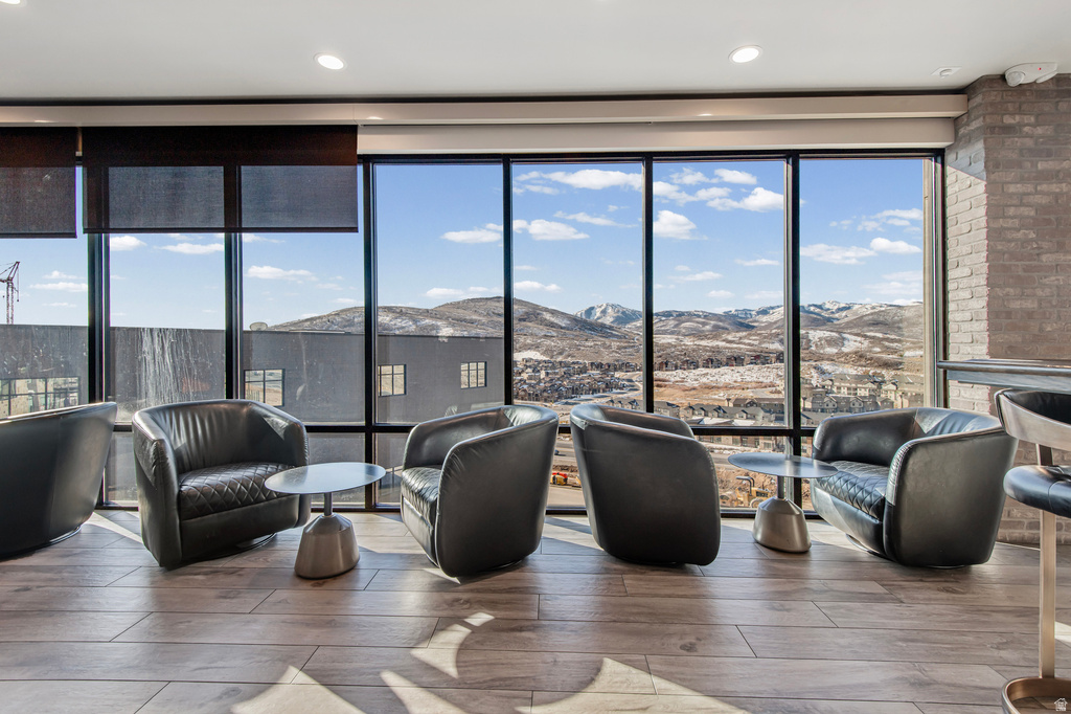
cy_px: 357
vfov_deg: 73.7
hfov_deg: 96.8
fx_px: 476
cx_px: 536
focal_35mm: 16
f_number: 9
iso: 250
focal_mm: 16
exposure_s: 1/640
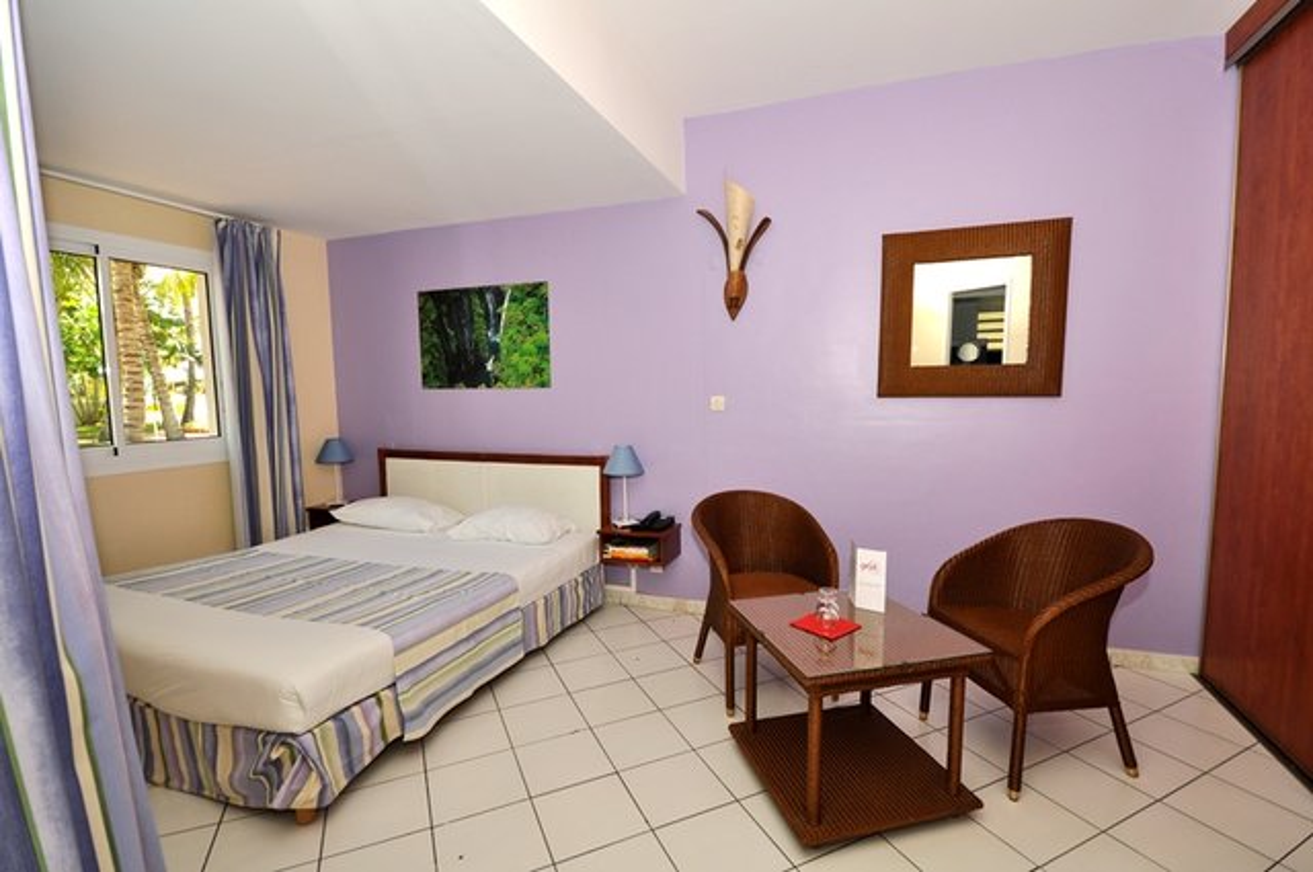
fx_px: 546
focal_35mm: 15
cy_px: 436
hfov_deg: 100.5
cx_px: 656
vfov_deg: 77.2
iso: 200
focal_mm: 10
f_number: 3.5
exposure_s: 1/180
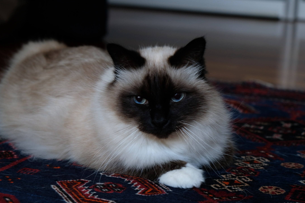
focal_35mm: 92
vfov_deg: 14.9
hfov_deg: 22.1
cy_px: 106
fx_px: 779
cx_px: 156
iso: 640
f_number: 4.5
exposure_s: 1/8
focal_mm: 55
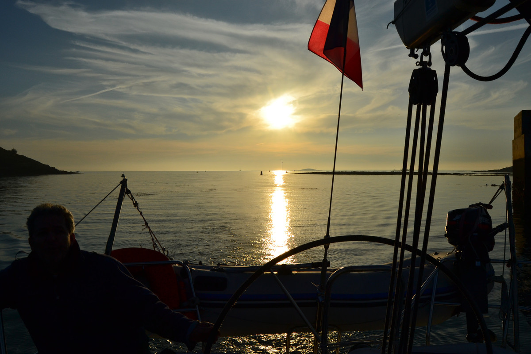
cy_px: 177
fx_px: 420
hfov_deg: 64.6
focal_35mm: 28
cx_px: 266
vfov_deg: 45.7
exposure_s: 1/1250
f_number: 13
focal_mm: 19
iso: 200
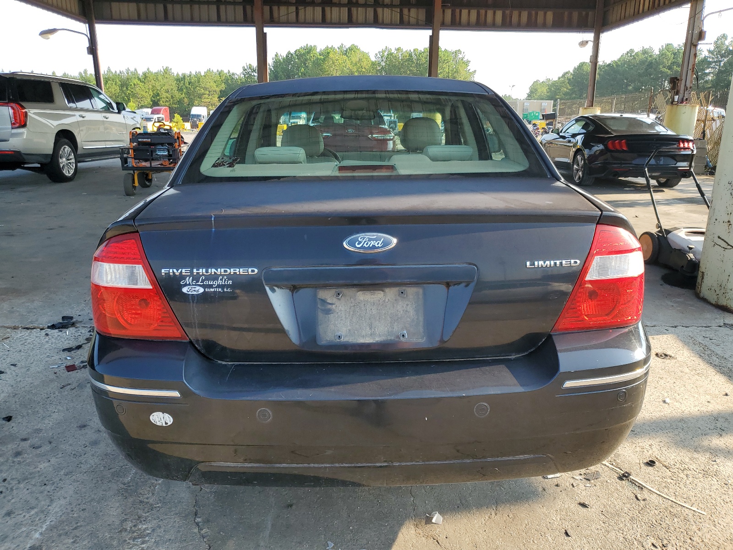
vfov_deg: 53.1
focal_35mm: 26
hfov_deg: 67.3
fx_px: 551
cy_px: 275
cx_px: 366
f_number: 1.5
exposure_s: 1/769
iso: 50
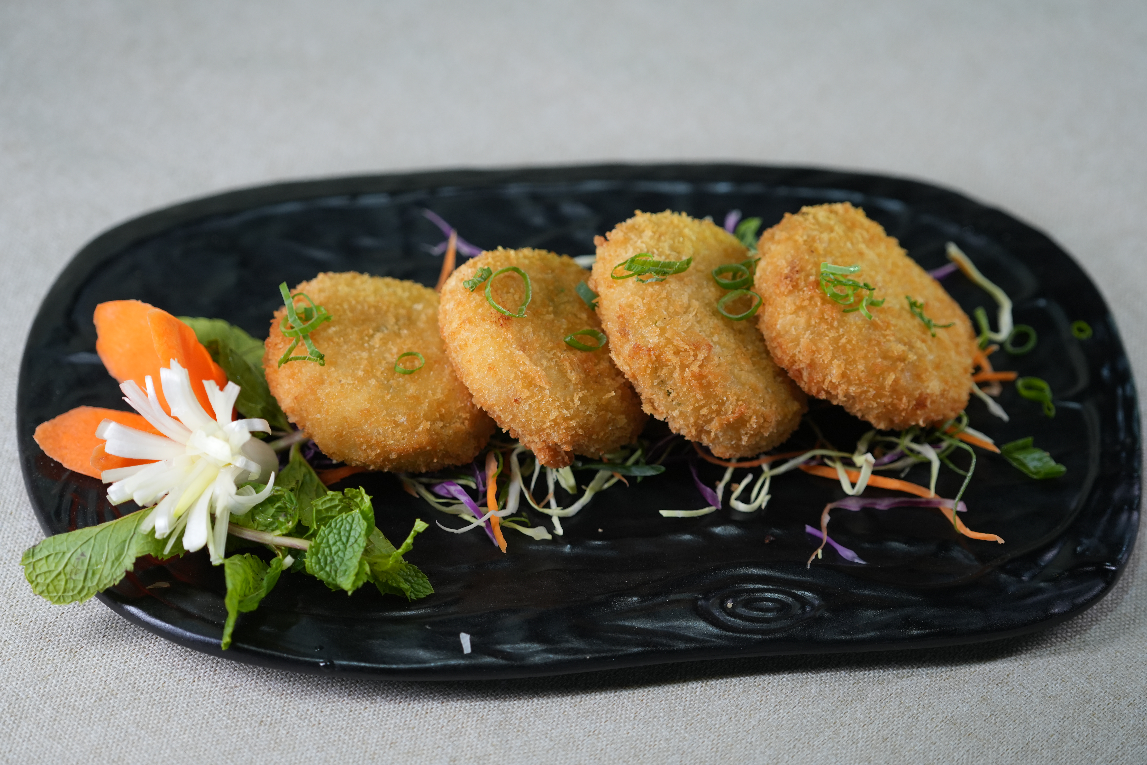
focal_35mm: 146
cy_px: 382
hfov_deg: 14.1
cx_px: 574
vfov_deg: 9.4
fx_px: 4651
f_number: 4
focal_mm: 146
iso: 1000
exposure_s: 1/160
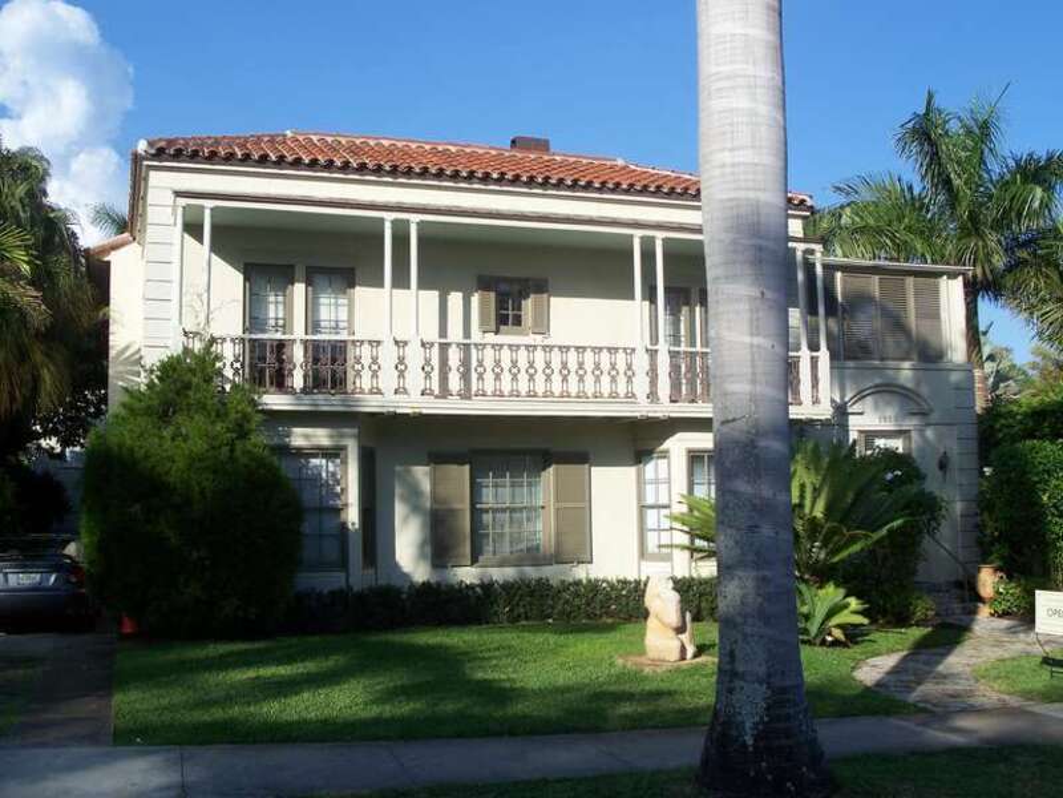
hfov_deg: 50.1
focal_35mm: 37
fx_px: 1136
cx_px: 532
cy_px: 399
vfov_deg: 38.7
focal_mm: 7.8
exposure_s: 1/400
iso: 64
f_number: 4
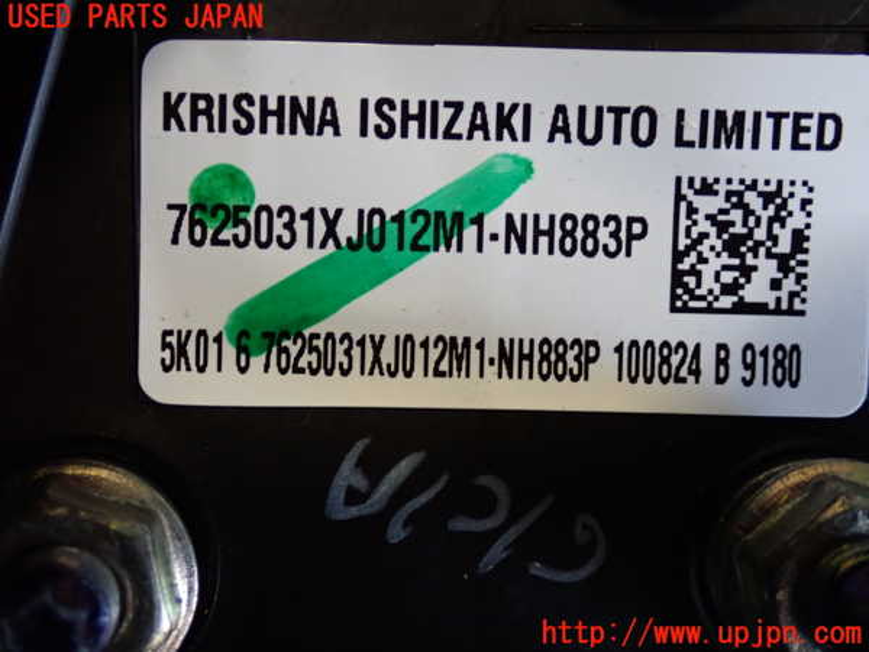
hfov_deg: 27.4
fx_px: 1782
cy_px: 326
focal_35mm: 71
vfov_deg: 20.7
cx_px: 434
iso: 800
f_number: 3.9
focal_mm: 12.73
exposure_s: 1/60
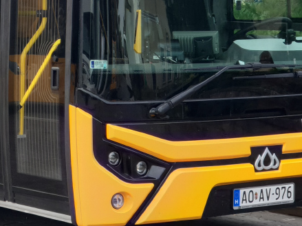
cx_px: -41
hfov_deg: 12.6
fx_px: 1343
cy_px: 24
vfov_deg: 9.6
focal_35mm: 154
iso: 100
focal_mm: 6
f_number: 2.4
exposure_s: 1/308
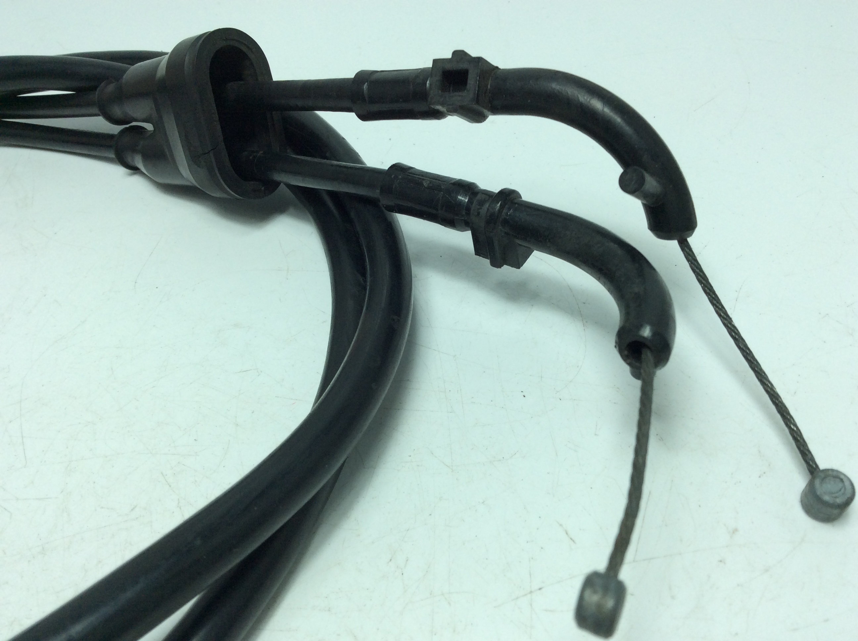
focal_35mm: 32
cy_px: 320
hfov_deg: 56.9
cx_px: 429
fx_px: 792
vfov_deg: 44.1
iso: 32
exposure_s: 1/450
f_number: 2.4
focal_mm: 3.3
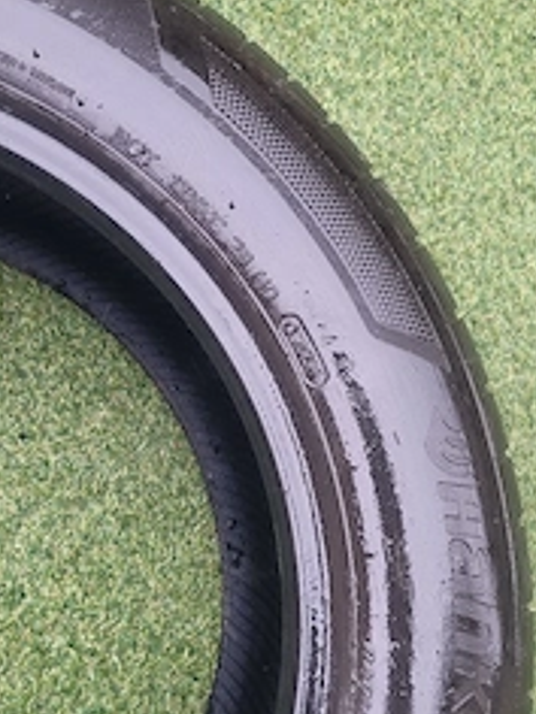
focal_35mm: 44
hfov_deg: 32.9
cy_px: 399
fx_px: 908
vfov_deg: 42.9
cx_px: 276
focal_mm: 5.4
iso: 50
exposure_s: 1/101
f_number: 1.8
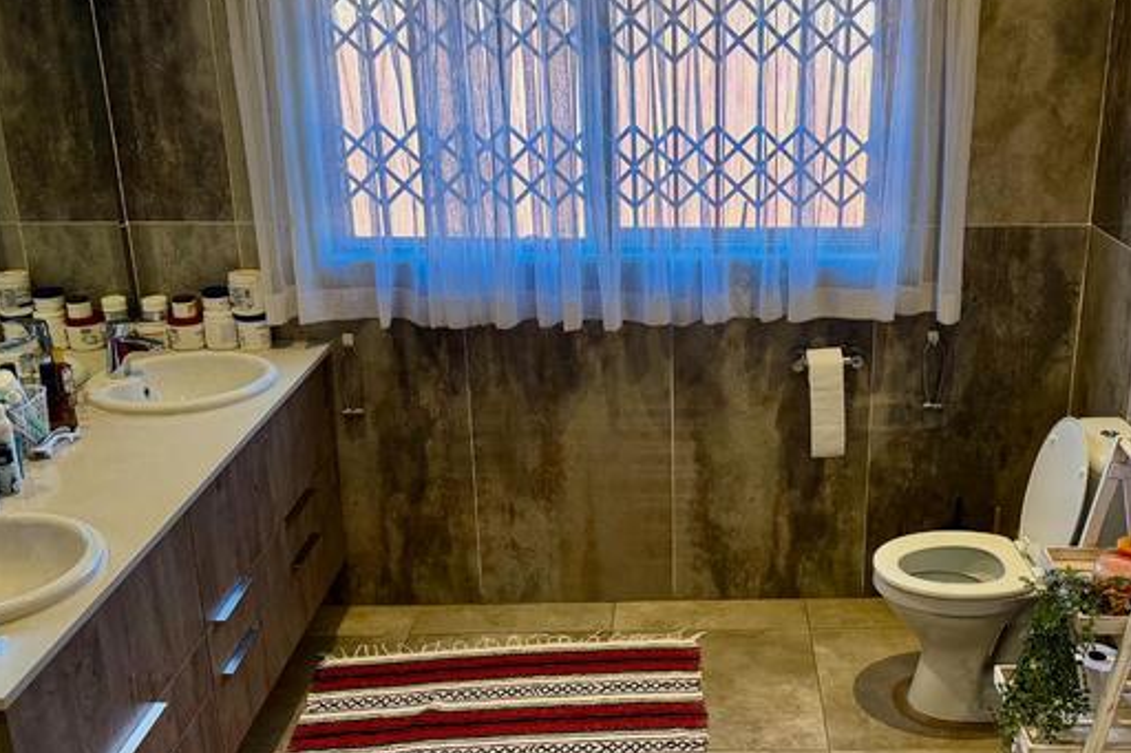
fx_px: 1225
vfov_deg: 34.2
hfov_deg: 48.9
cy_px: 400
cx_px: 729
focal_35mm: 39
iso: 200
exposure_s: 1/100
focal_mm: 6.76
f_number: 1.78
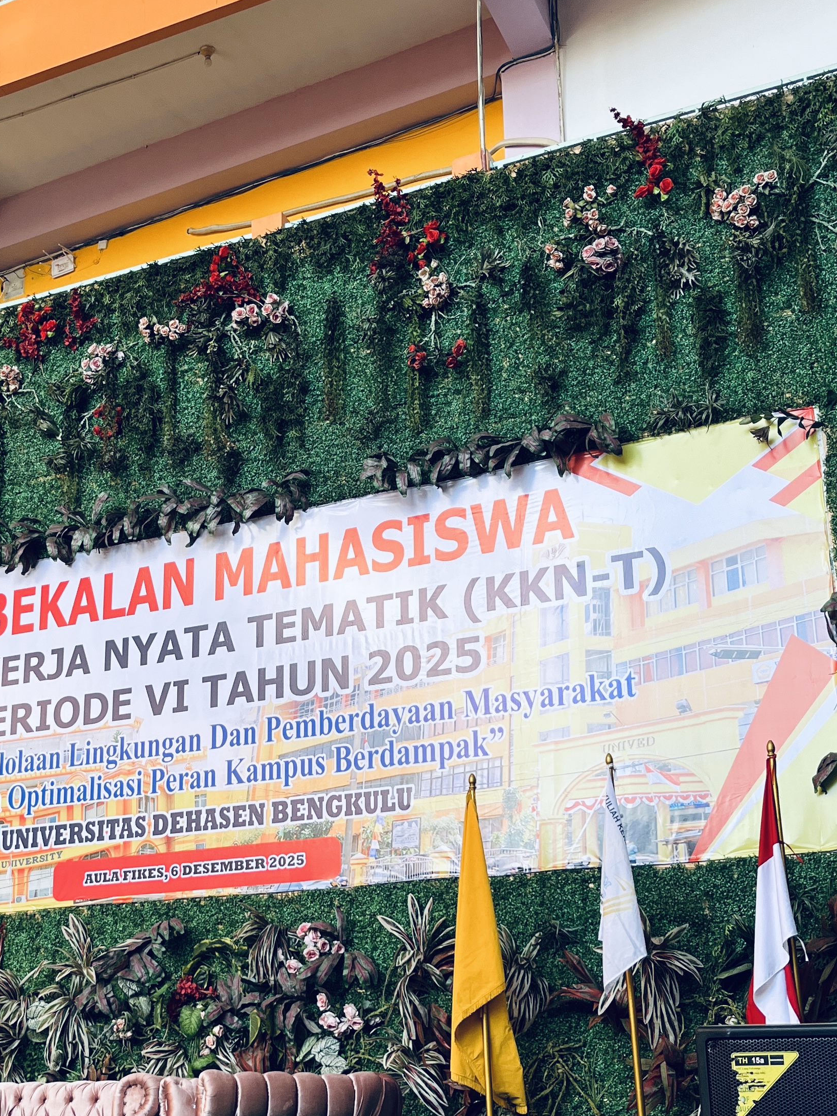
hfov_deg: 30.0
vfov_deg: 39.5
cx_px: 260
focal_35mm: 48
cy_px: 650
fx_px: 1547
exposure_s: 1/121
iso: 80
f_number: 1.6
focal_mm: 5.1
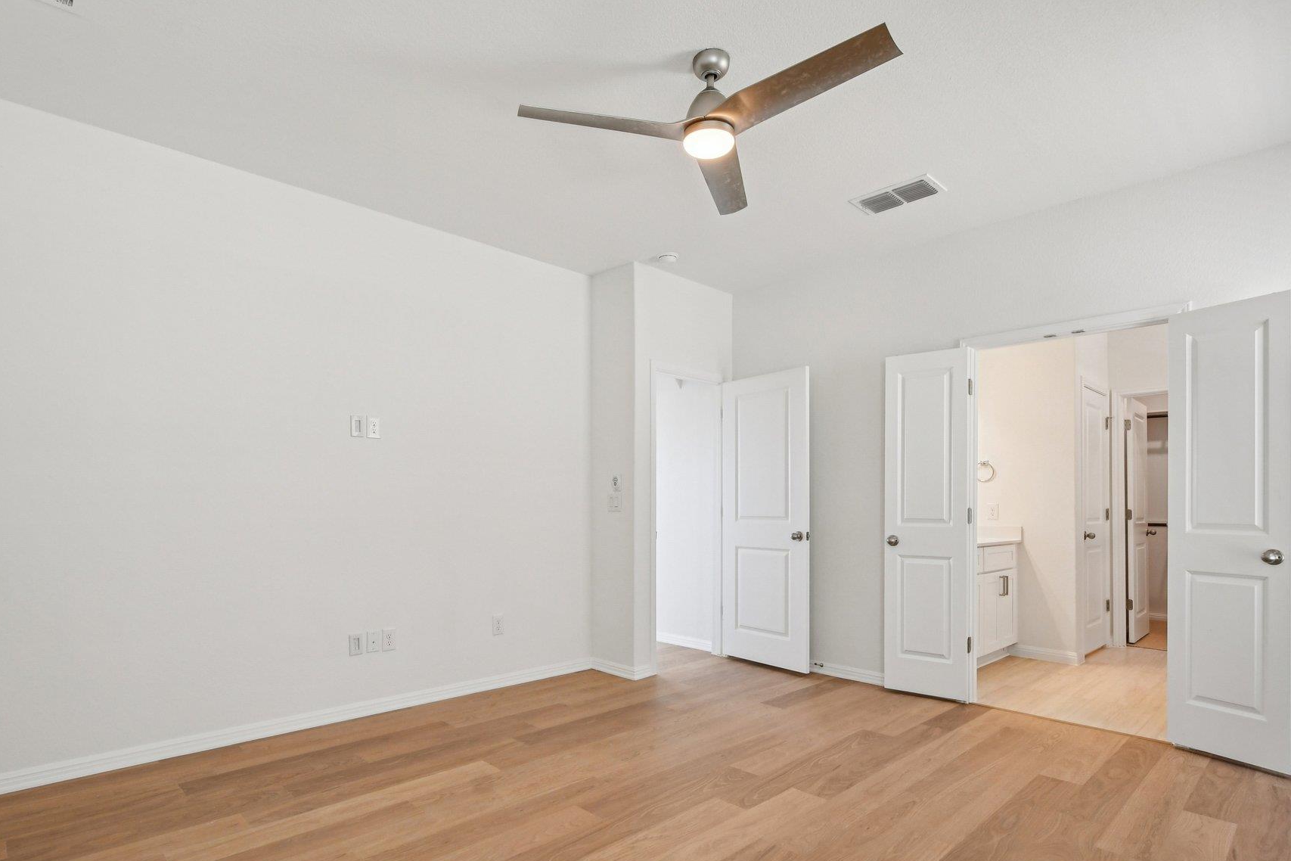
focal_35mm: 18
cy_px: 467
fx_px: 645
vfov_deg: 67.3
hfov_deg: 89.9
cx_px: 613
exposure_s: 1/50
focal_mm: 10
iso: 400
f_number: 8
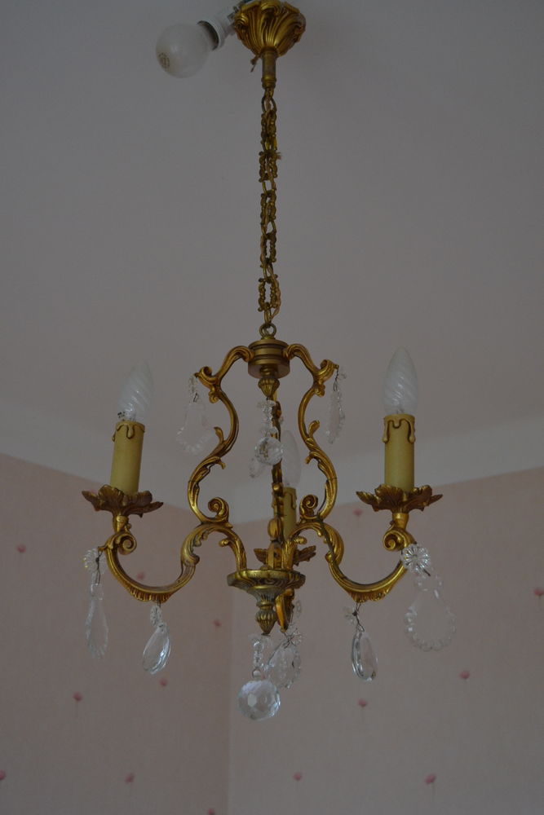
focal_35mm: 45
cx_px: 272
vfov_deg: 43.6
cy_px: 408
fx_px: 1020
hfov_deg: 29.9
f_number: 4.2
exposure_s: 1/60
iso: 1100
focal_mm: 30
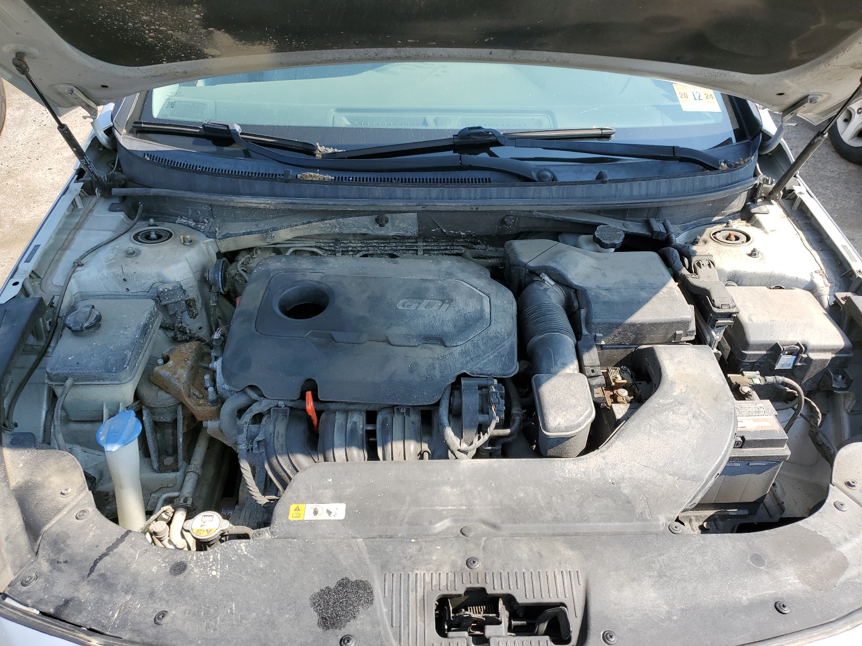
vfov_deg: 53.1
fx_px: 647
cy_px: 323
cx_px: 431
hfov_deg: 67.3
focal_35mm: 26
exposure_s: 1/1000
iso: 50
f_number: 1.5
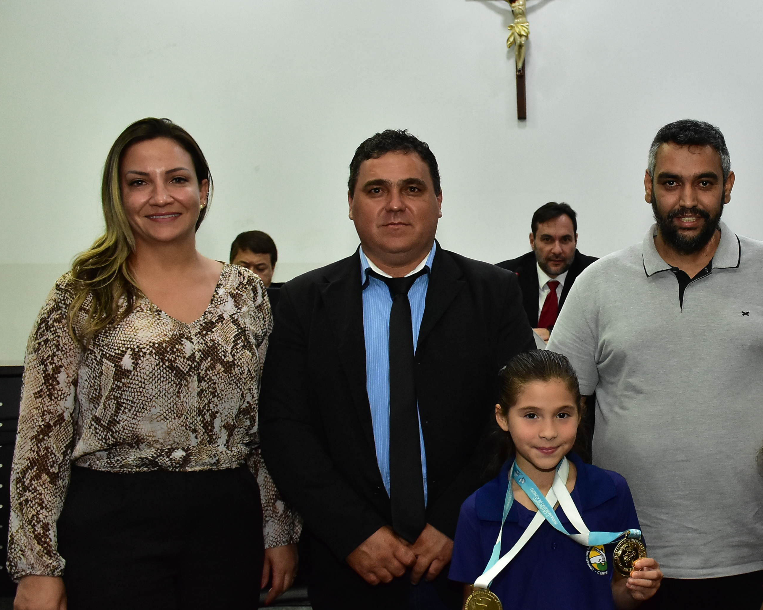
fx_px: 1219
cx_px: 634
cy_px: 299
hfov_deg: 33.5
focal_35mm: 54
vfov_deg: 28.1
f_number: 5
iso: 2000
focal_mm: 22
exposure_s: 1/60
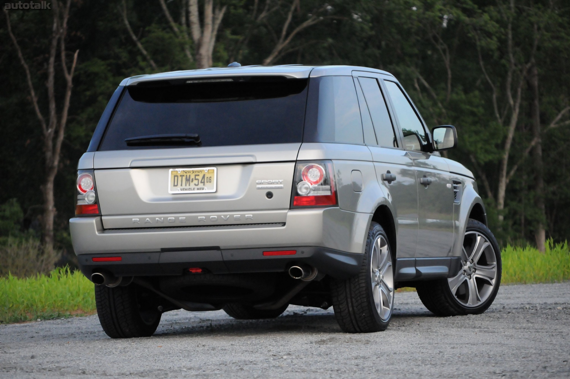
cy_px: 190
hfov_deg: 11.2
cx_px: 285
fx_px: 2894
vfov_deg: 7.5
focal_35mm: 183
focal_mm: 122
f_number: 5
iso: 2000
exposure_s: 1/640
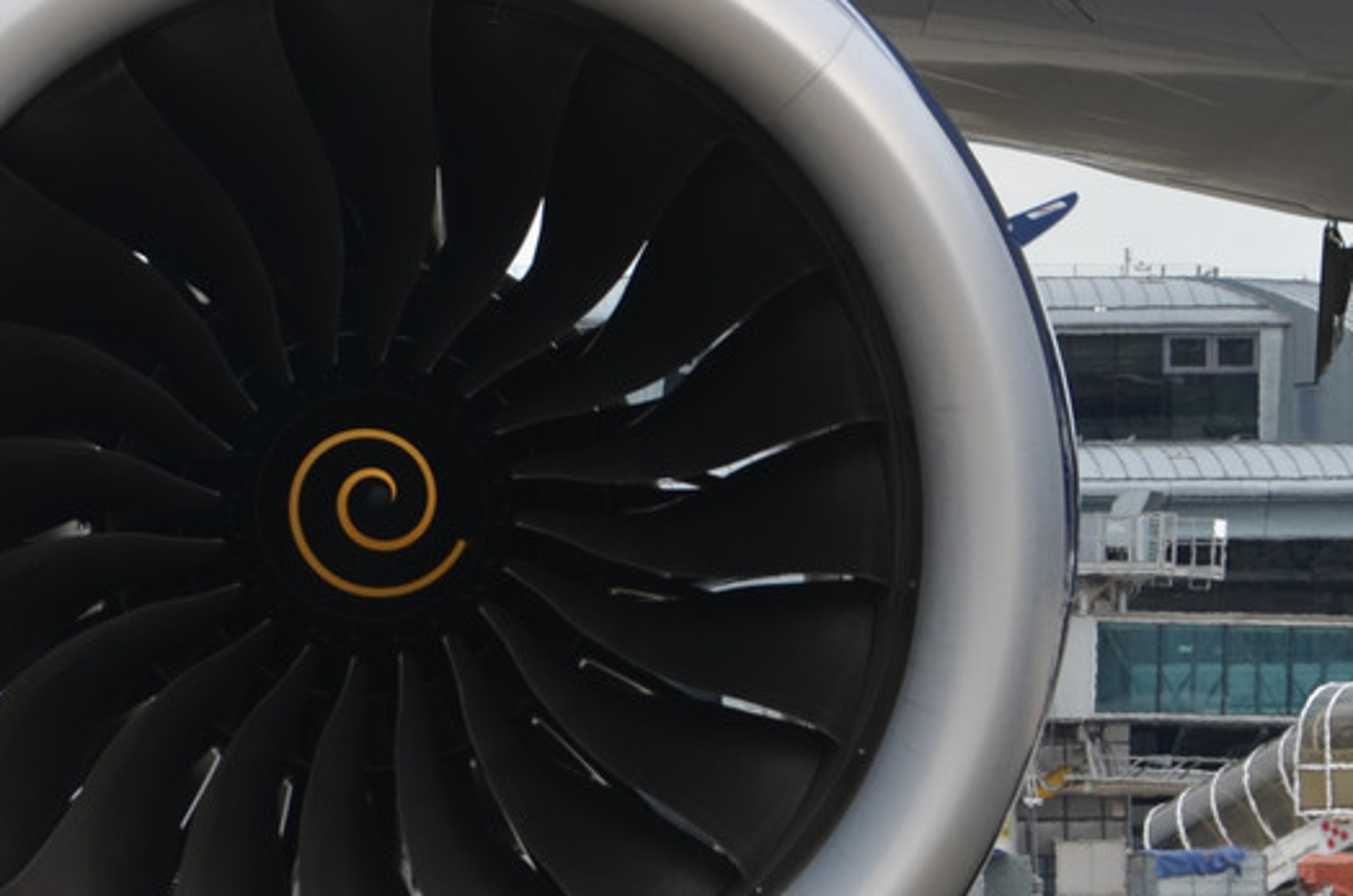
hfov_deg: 6.6
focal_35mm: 311
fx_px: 11664
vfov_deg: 4.4
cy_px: 522
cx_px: 540
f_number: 7.1
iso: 160
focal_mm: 90
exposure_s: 1/200
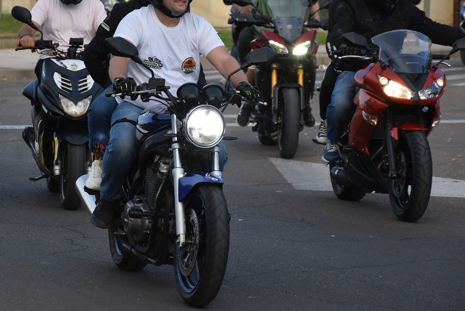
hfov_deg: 10.2
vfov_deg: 6.8
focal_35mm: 202
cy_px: 118
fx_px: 2608
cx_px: 163
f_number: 5.3
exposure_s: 1/800
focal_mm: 95
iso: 800
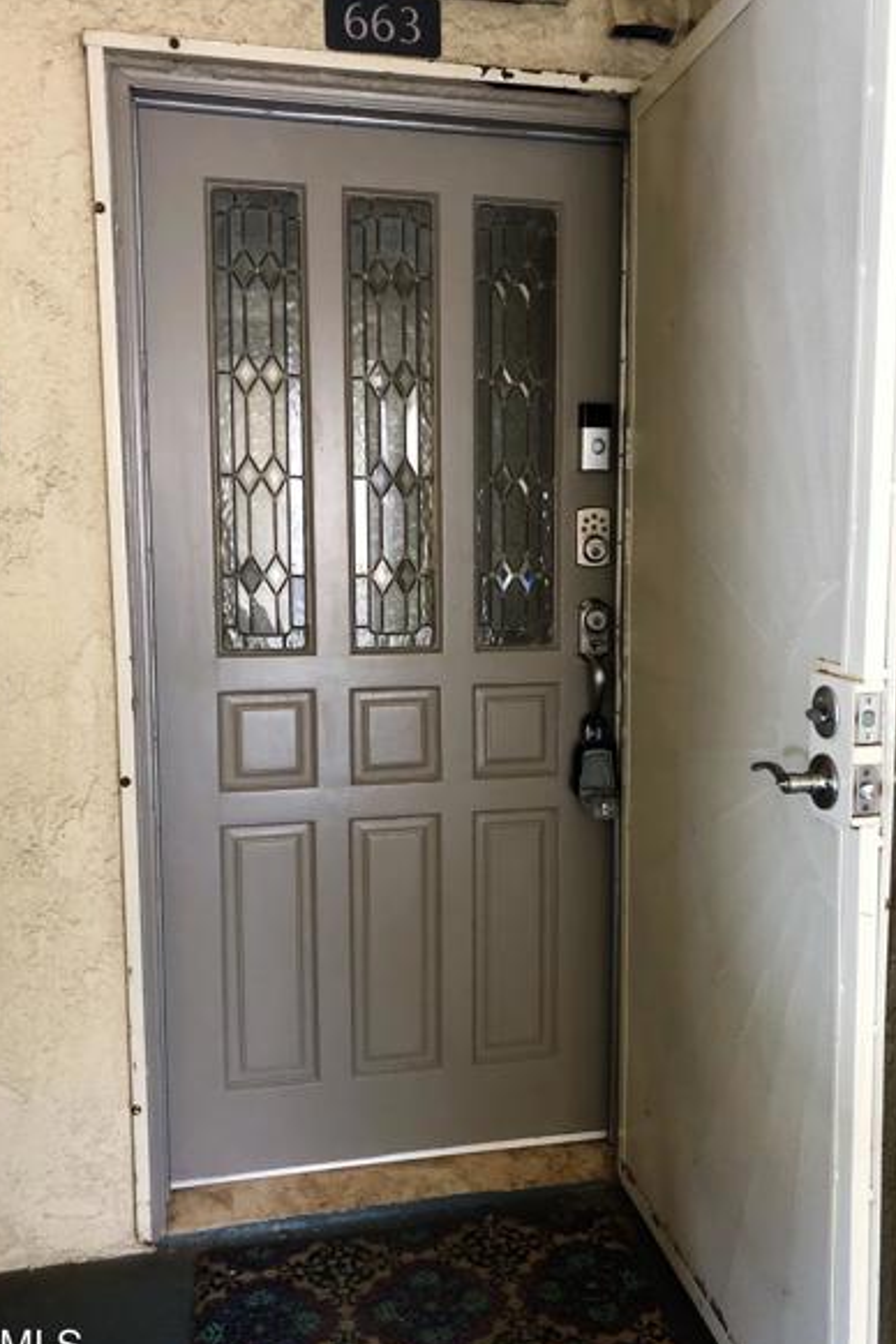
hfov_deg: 41.1
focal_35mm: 32
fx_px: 1195
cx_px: 490
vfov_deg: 58.7
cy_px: 674
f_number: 1.8
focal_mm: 3.99
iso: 100
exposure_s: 1/11
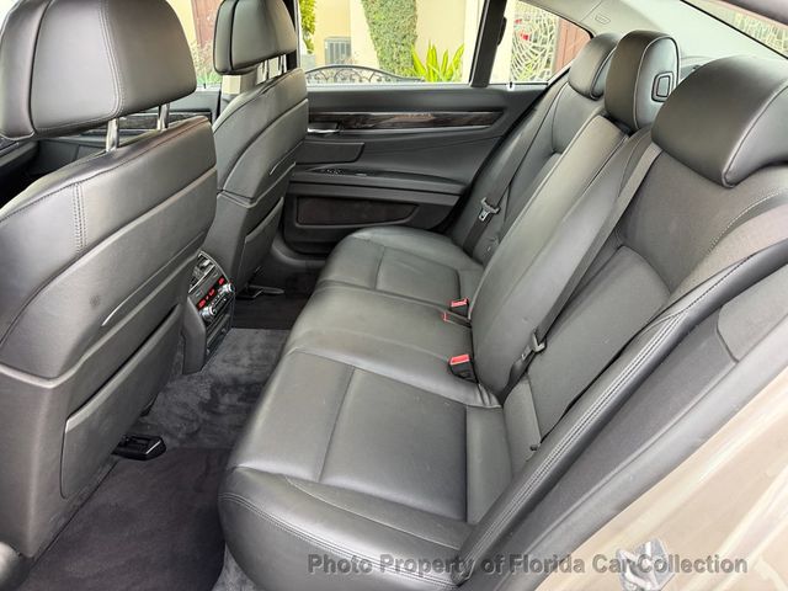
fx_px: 546
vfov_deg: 56.8
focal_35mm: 24
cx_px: 394
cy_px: 296
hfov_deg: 71.6
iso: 200
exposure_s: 1/72
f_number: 1.78
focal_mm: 6.76
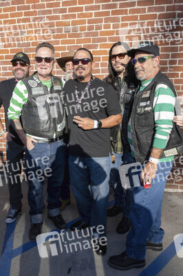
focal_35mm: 24
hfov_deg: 53.1
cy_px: 138
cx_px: 92
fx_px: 183
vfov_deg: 73.8
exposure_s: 1/200
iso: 100
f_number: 5.6
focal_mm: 24
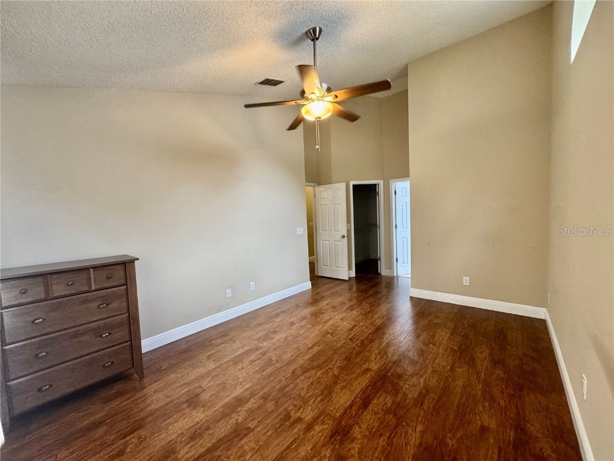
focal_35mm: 14
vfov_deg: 85.7
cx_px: 307
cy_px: 230
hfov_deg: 102.1
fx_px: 248
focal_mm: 2.22
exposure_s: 1/99
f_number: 2.2
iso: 250
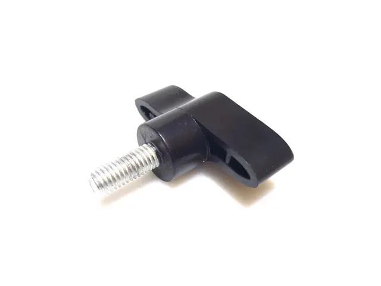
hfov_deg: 55.4
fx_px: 363
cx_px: 190
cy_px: 143
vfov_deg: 42.9
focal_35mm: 33
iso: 80
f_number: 2.8
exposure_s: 1/80
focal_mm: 5.5
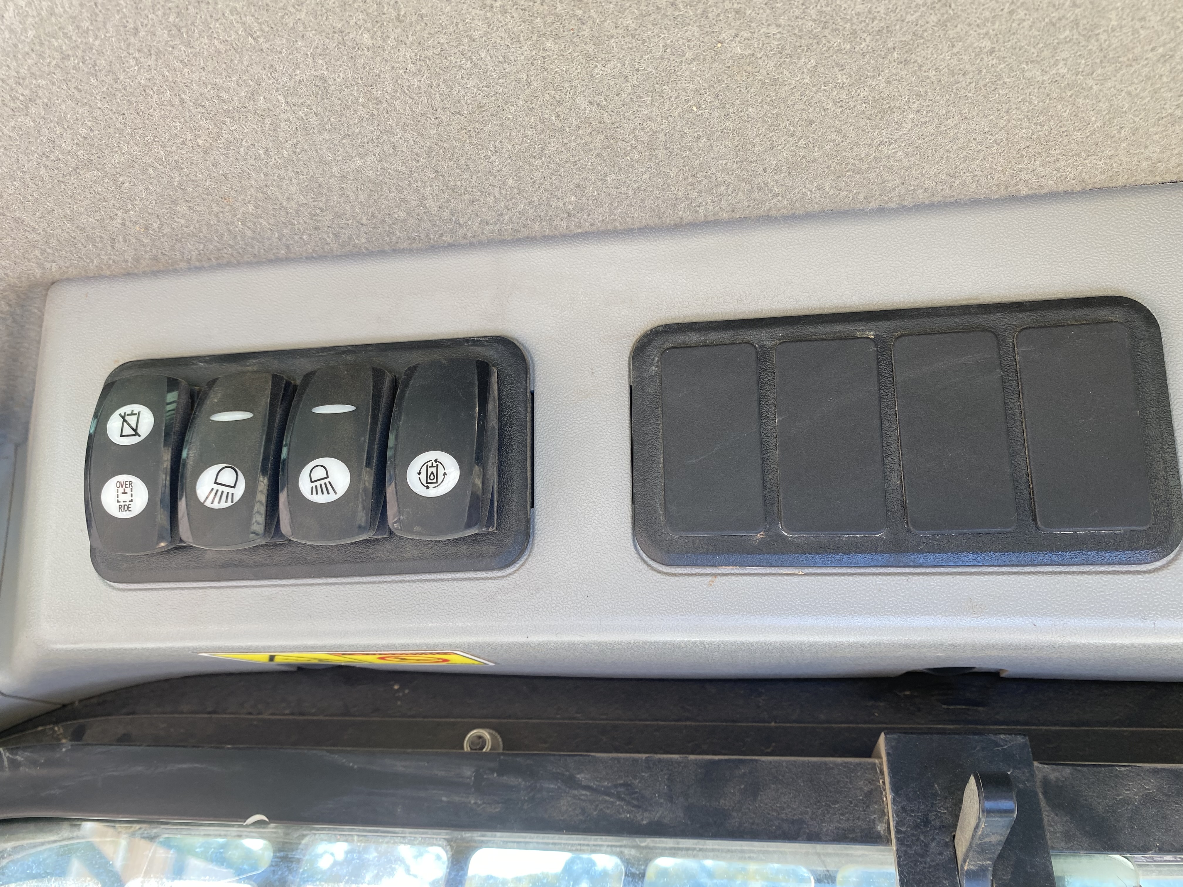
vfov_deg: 53.1
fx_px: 889
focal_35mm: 26
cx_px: 592
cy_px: 444
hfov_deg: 67.3
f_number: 1.8
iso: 50
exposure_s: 1/121
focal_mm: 4.25
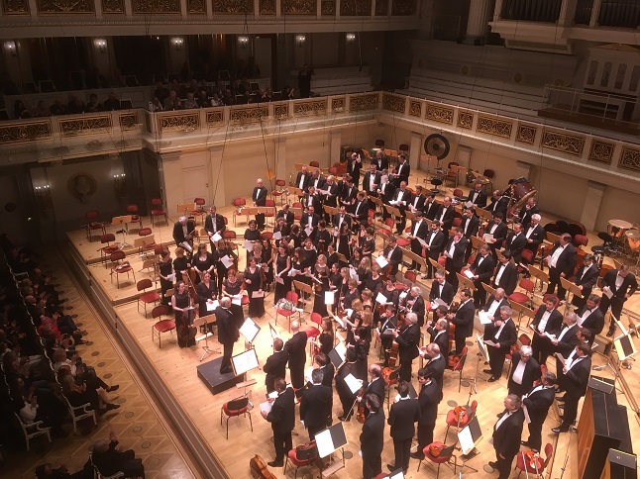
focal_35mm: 29
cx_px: 320
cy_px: 240
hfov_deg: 61.7
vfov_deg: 48.2
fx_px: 536
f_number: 2.2
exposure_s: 1/33
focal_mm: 4.15
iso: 80
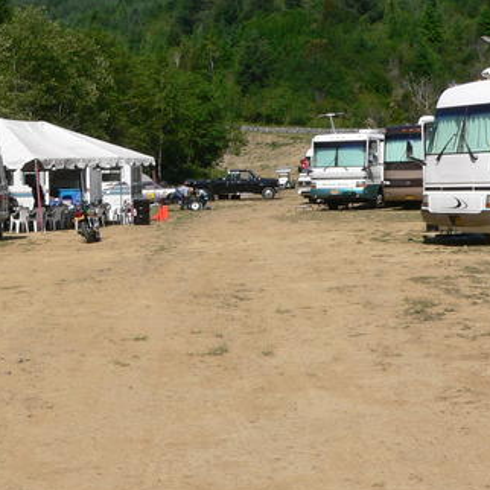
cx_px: 132
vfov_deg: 22.2
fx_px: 1249
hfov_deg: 22.0
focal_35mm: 78
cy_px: 243
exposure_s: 1/500
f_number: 5.6
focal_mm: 6
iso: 80
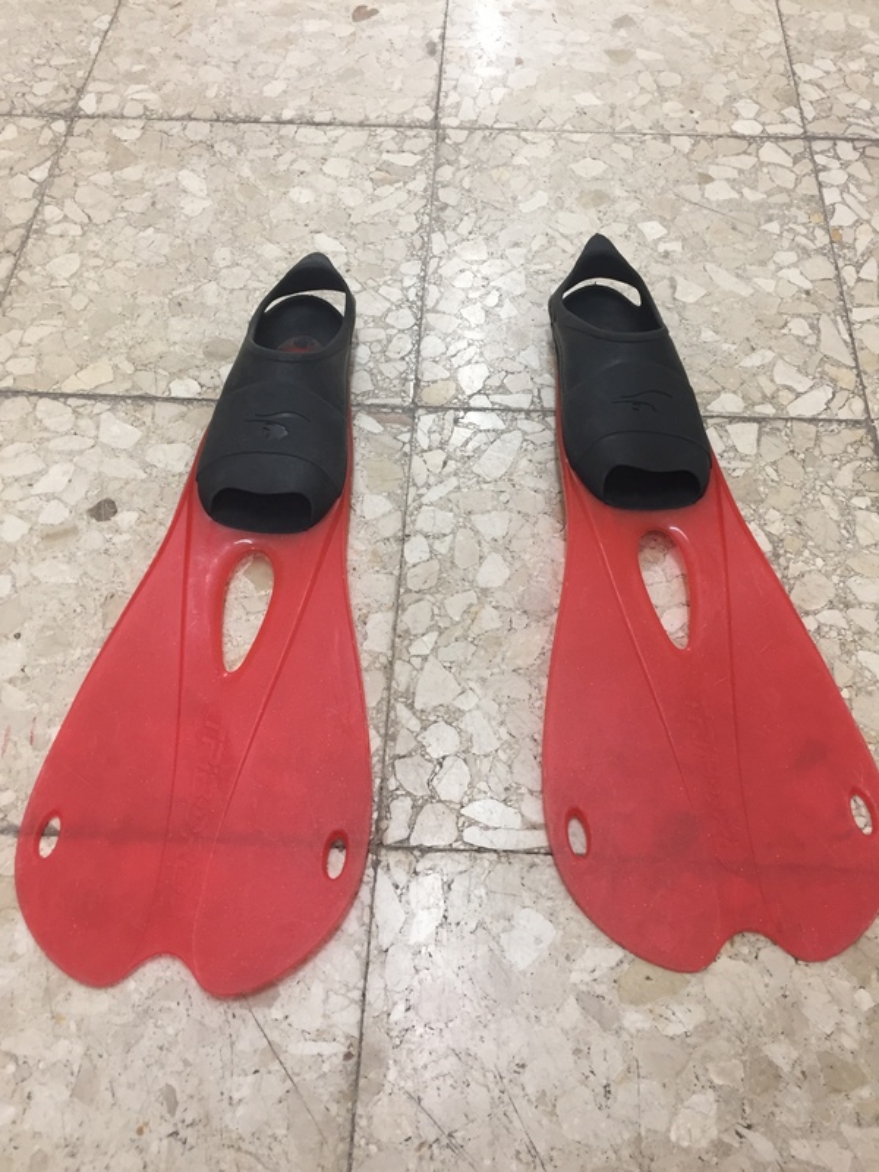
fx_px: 982
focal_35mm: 29
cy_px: 586
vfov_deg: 61.7
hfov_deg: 48.2
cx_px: 440
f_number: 2.2
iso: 125
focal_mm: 4.15
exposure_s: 1/33
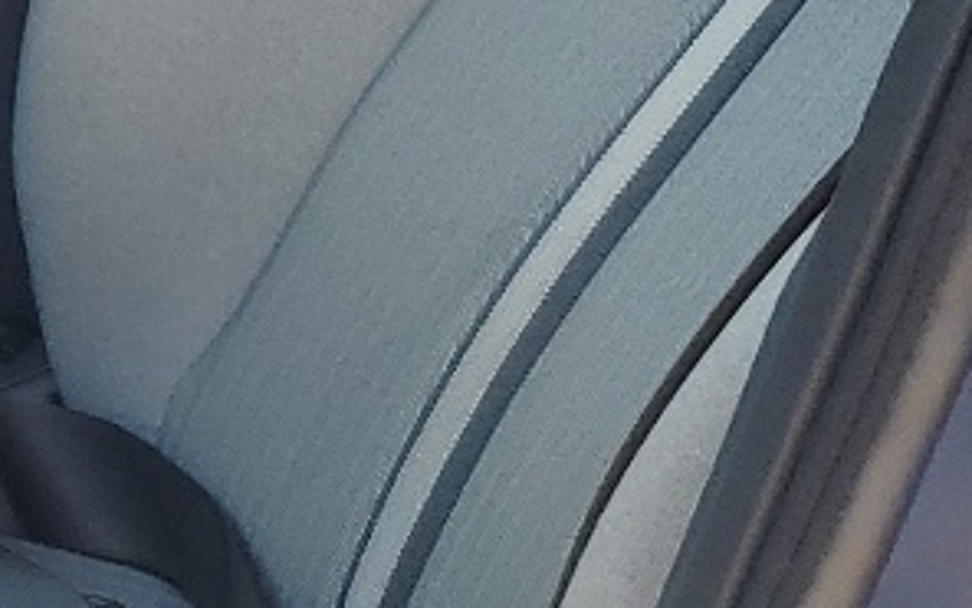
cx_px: -1327
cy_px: -79
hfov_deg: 11.6
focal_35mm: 149
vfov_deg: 8.7
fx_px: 3947
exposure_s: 1/476
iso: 50
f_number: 1.5
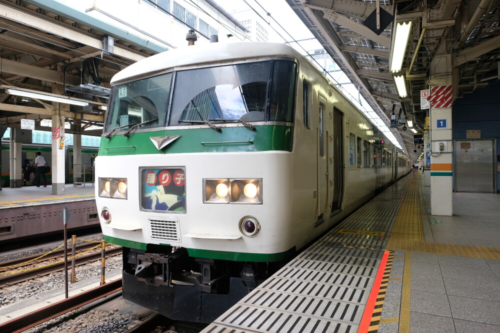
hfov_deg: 73.8
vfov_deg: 53.1
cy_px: 166
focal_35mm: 24
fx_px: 333
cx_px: 250
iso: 200
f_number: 8
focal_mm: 16
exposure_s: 1/34
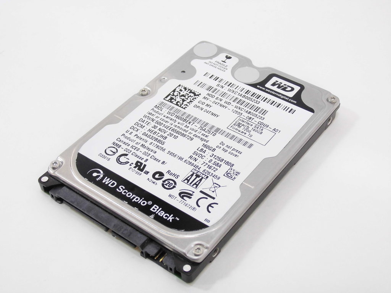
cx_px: 196
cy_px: 146
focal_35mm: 50
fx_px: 565
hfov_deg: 38.2
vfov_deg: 29.1
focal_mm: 8.85
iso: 250
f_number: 4
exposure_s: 1/125
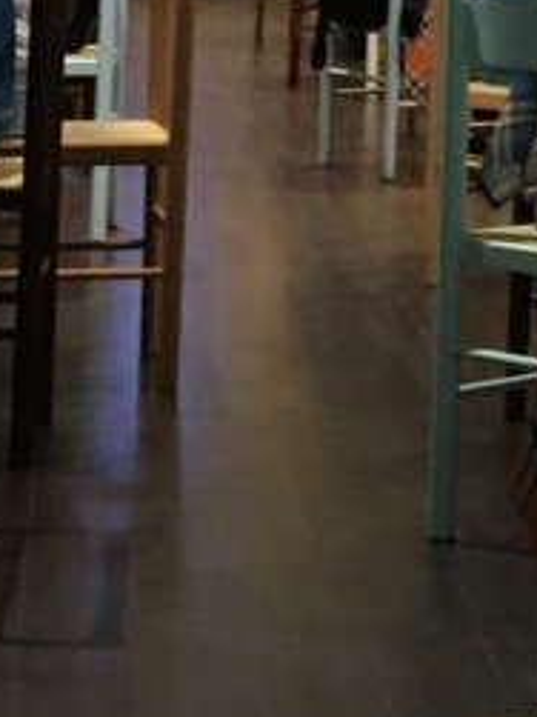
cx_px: 680
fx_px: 3354
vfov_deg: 11.7
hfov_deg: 9.0
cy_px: -363
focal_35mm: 162
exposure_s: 1/33
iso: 250
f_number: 2.2
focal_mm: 4.15
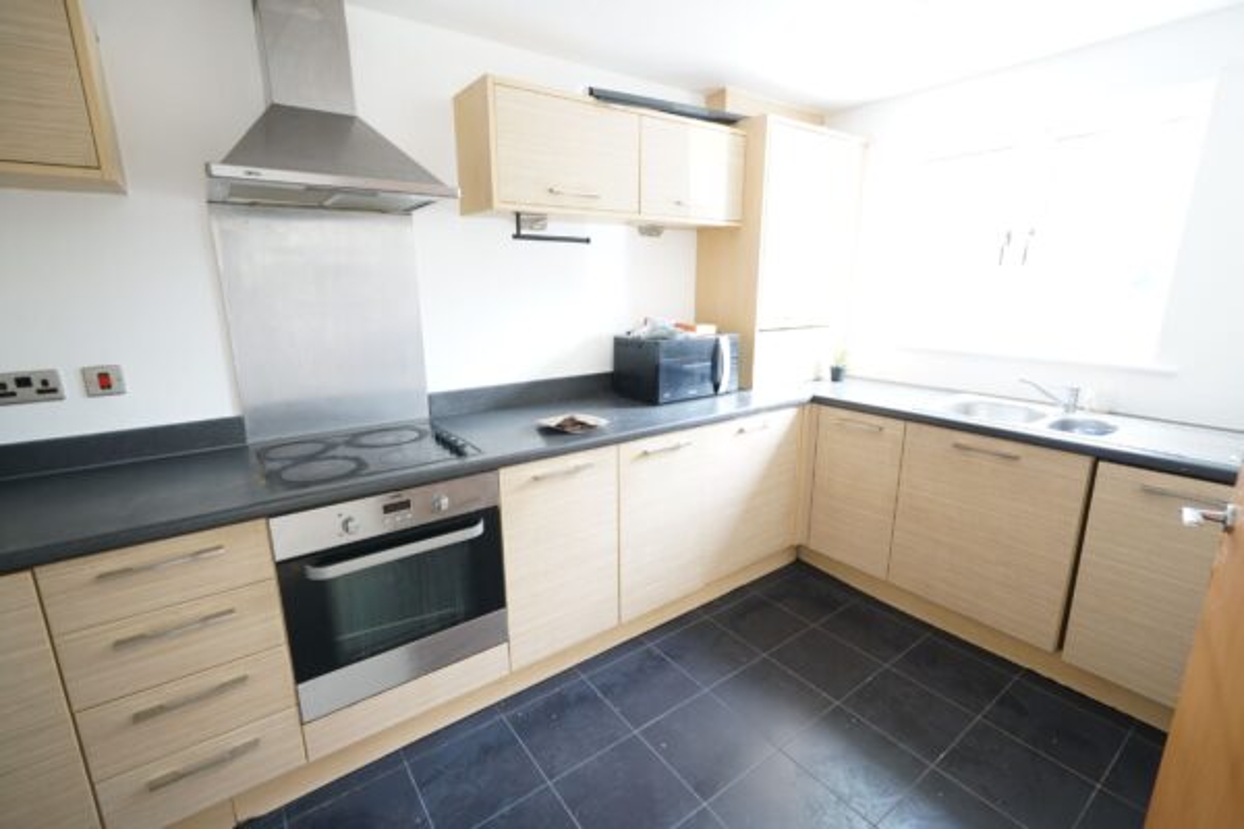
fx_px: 553
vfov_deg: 73.7
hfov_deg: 96.7
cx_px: 622
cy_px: 414
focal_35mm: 16
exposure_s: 1/10
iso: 400
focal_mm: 16
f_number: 4.5
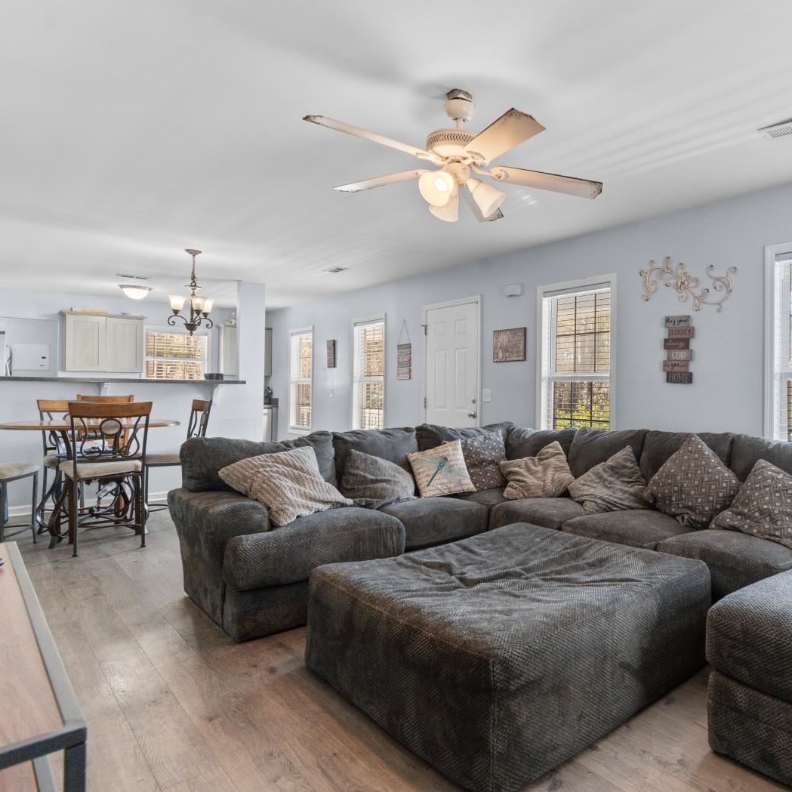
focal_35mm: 21
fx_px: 544
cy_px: 387
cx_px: 578
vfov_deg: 72.1
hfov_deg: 68.2
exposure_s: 3
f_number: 4.8
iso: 100
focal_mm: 11
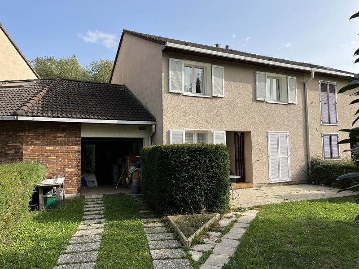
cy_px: 134
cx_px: 180
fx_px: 269
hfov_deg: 67.3
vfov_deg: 53.0
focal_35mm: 26
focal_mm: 5.1
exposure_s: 1/2309
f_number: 1.6
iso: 50
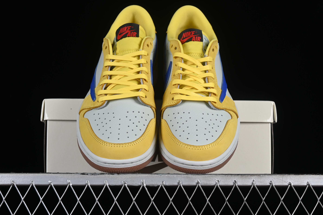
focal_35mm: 75
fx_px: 673
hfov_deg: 27.0
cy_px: 108
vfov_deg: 18.2
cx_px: 162
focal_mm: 50
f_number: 8
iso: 160
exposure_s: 1/80
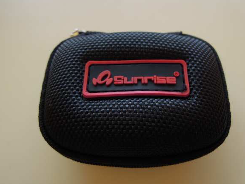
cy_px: 92
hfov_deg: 69.4
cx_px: 126
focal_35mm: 25
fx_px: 177
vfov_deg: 54.9
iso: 160
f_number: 1.8
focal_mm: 4.3
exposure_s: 1/400
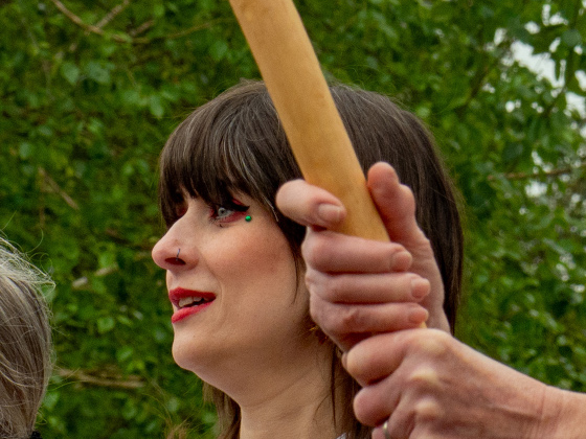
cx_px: 366
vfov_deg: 3.4
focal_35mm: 442
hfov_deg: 4.5
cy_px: 240
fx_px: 7482
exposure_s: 1/500
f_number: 4
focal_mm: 29.6
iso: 100
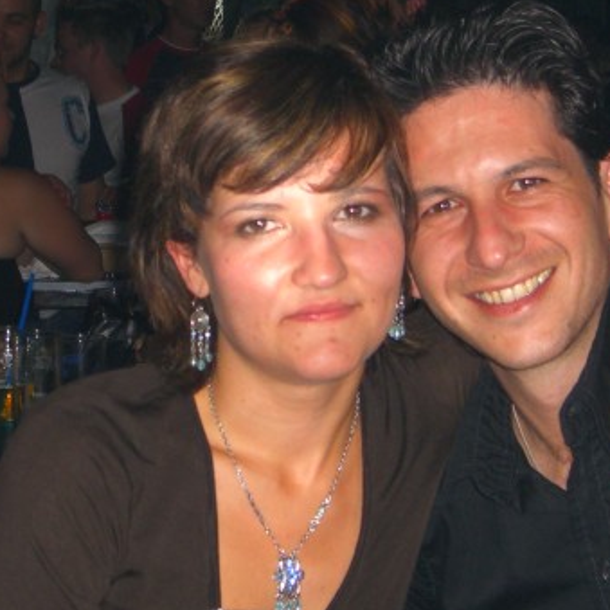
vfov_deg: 14.6
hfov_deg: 14.6
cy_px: 234
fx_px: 2372
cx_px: 205
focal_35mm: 119
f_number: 3.6
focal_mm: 11.8
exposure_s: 1/60
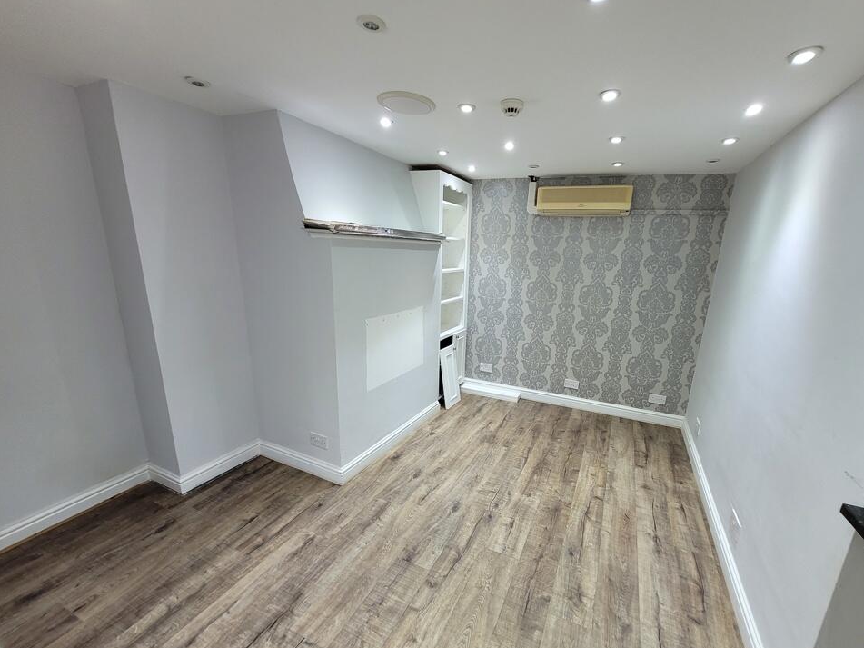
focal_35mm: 14
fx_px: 349
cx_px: 463
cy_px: 342
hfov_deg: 101.9
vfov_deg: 85.6
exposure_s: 1/50
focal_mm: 1.74
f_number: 2.2
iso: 160
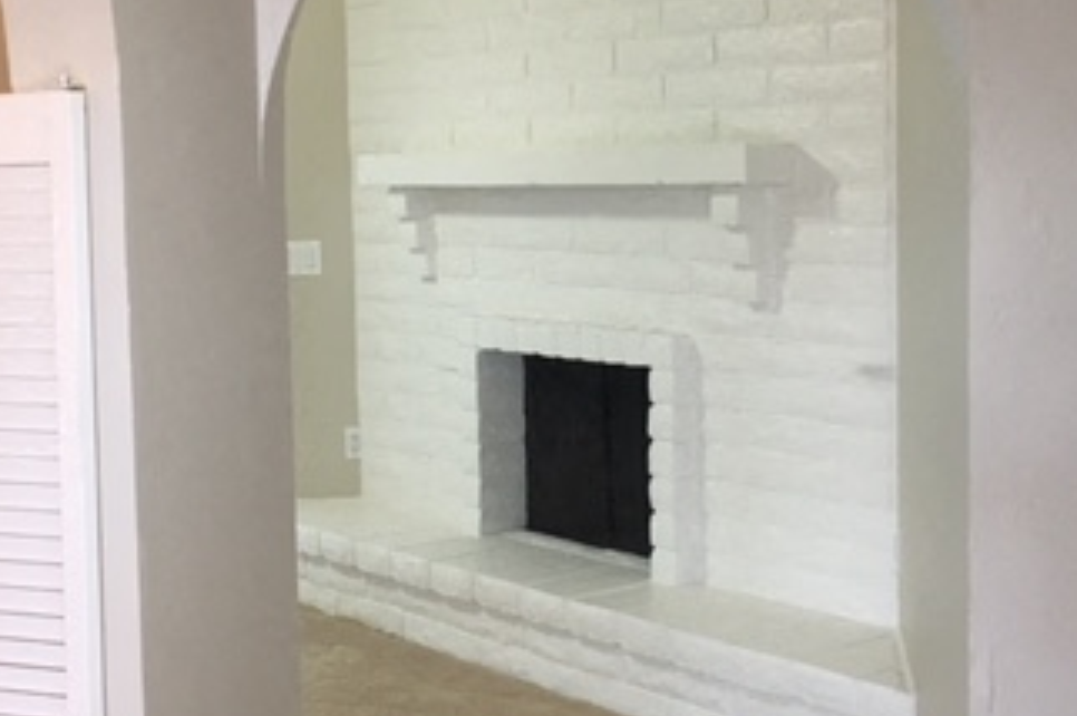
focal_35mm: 60
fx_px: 1793
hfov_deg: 33.4
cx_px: 535
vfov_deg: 22.5
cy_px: 284
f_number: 2.2
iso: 50
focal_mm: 4.15
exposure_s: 1/30
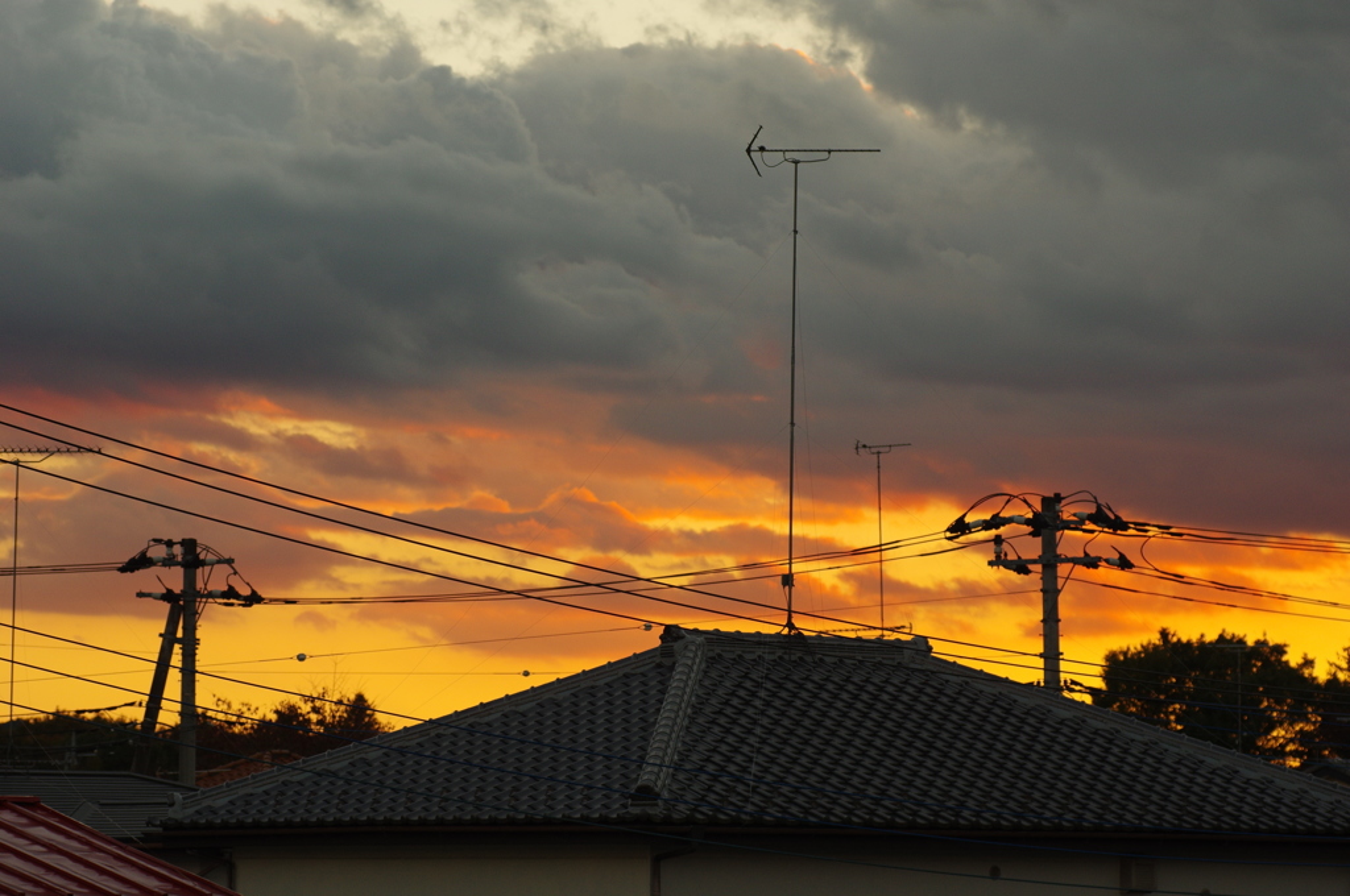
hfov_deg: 15.2
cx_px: 675
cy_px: 448
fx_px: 5056
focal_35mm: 135
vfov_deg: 10.1
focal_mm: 90
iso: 320
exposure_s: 1/160
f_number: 5.6
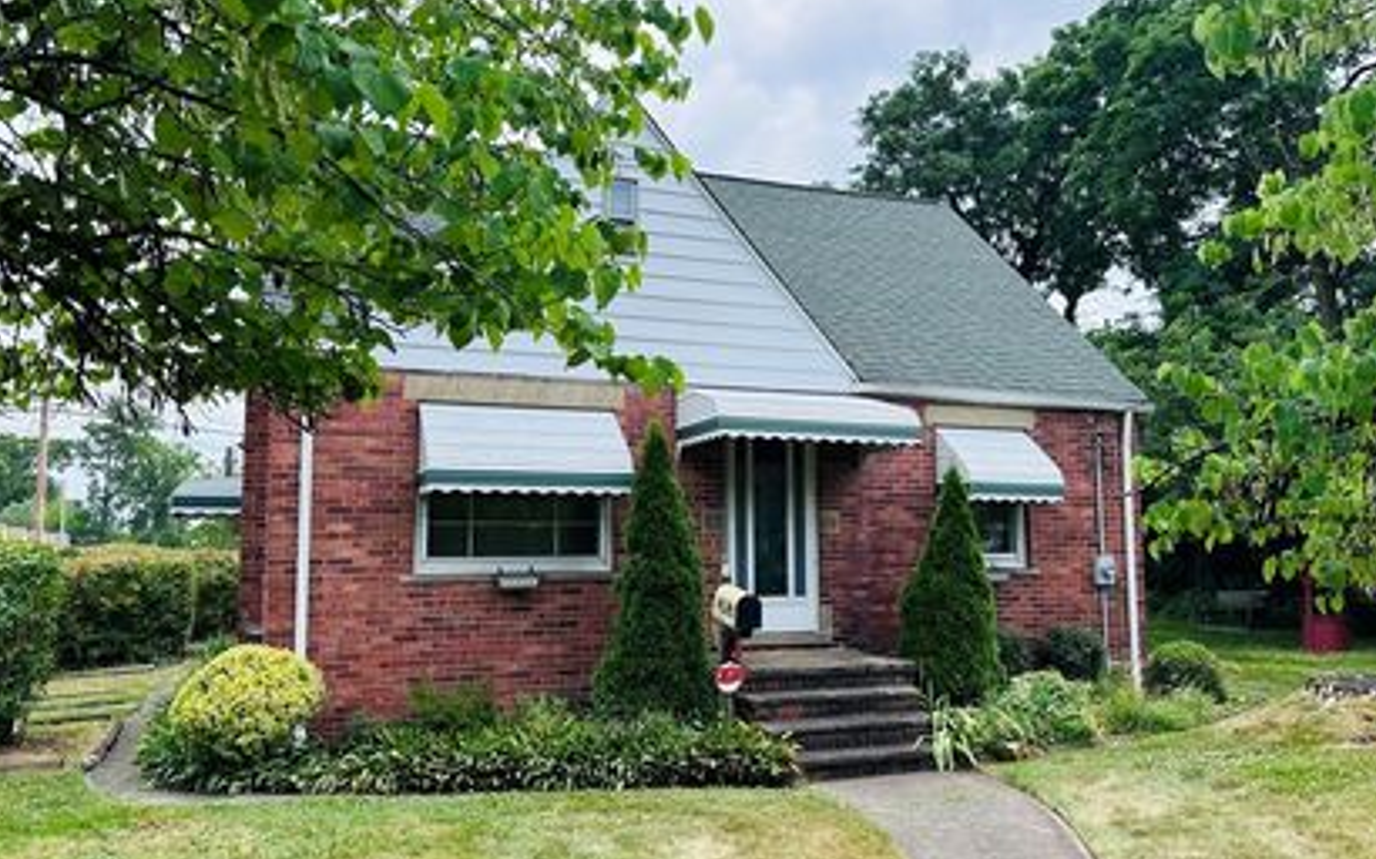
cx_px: 762
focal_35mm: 31
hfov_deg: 61.1
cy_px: 438
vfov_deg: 40.6
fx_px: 1162
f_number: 1.78
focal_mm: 6.86
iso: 80
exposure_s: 1/1988
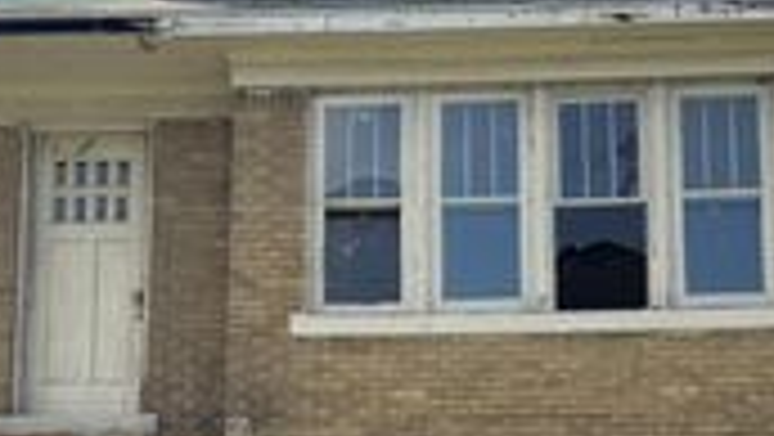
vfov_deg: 15.3
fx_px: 1561
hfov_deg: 27.8
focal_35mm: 76
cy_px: 537
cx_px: 333
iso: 80
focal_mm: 6.76
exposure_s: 1/3096
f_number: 1.78
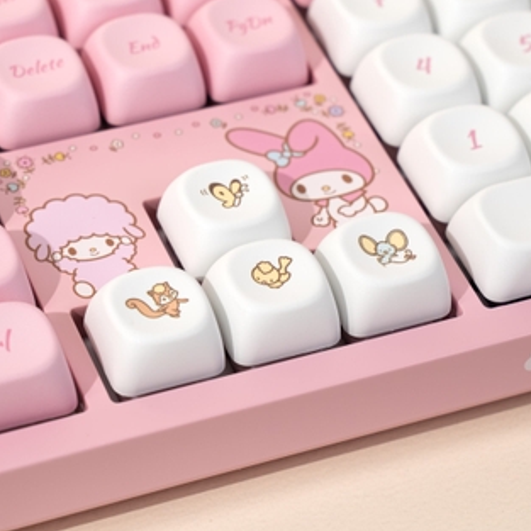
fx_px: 2378
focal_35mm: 137
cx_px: 166
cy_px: 261
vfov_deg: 12.7
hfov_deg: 12.7
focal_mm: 70
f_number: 8
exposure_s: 1/160
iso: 640
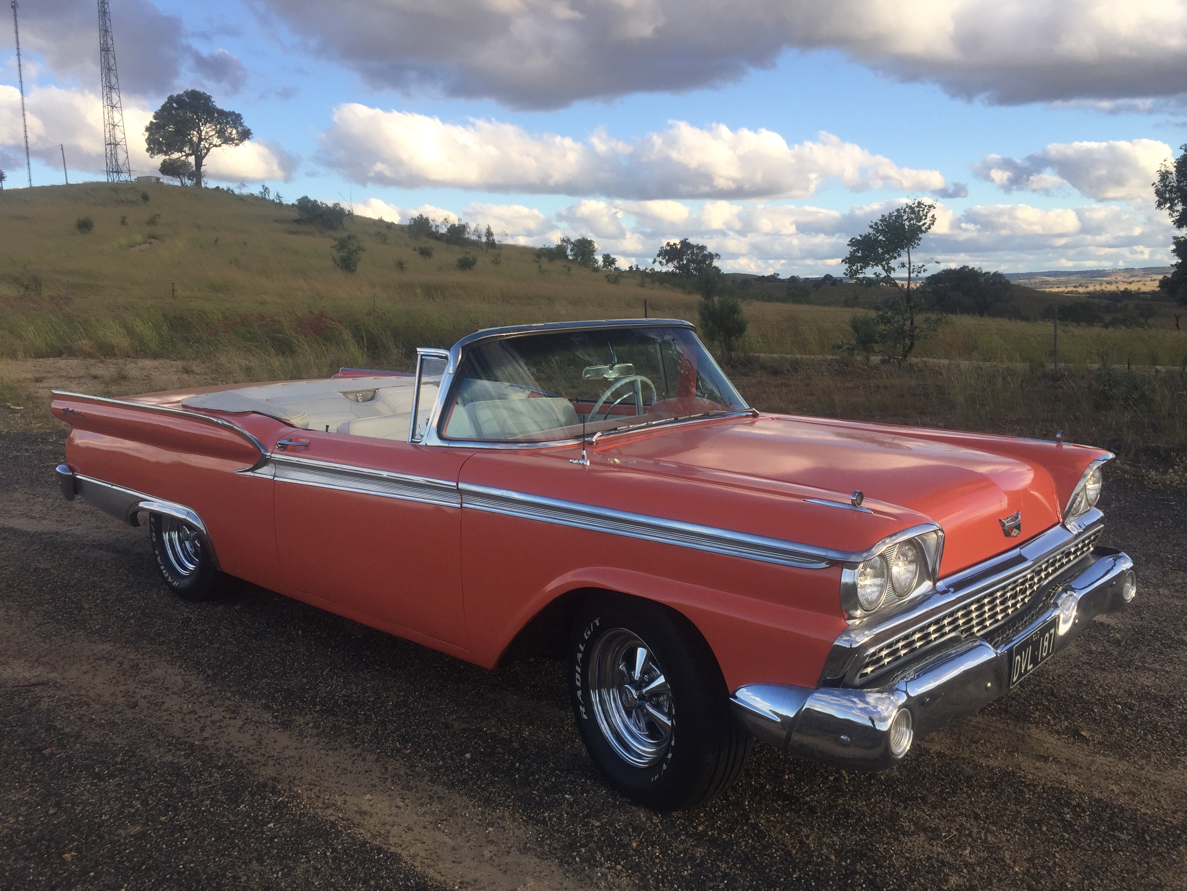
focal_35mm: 29
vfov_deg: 48.2
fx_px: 994
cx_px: 594
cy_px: 446
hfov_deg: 61.7
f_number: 2.2
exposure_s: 1/807
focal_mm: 4.15
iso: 32
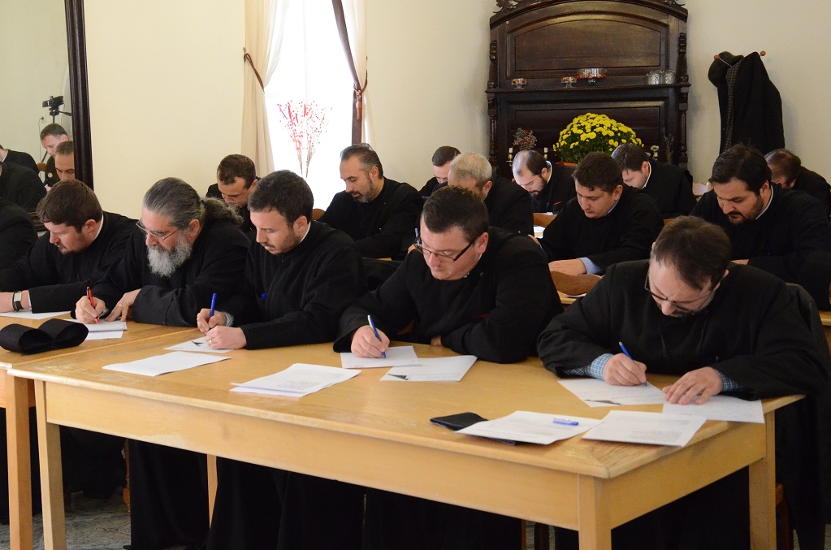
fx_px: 1418
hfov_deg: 32.6
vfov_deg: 21.9
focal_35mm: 62
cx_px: 346
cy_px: 245
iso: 4000
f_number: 5.6
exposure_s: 1/50
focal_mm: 35
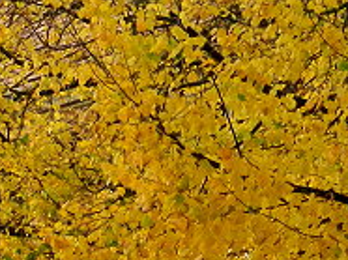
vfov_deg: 4.4
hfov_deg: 6.0
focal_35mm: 333
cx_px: 223
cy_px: 368
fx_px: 3343
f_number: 4.9
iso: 160
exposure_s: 1/80
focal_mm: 16.3
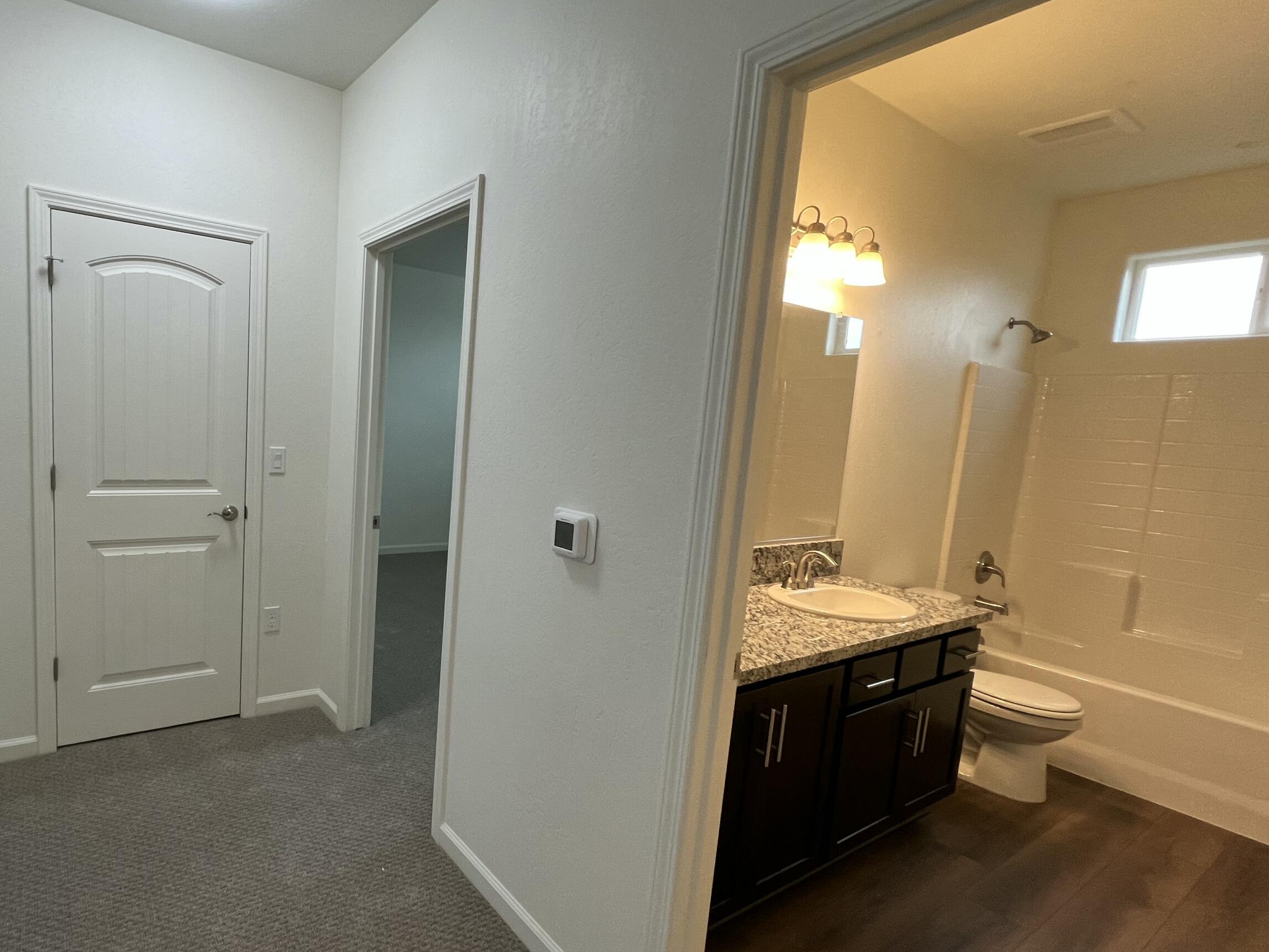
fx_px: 623
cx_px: 440
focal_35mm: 17
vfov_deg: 74.7
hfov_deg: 88.3
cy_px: 488
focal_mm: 1.57
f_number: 1.8
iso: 160
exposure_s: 1/120
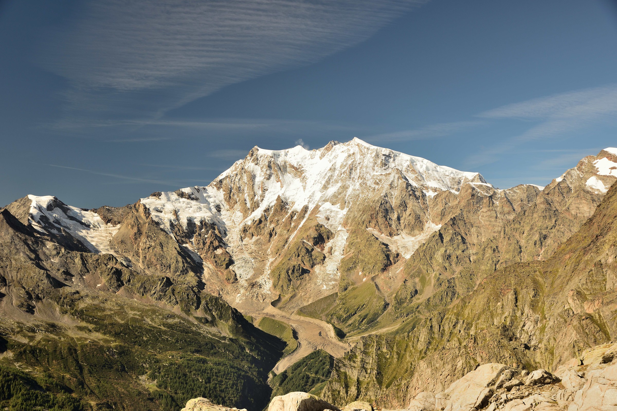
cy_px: 206
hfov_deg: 50.7
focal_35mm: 38
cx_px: 308
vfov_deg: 35.1
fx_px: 651
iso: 100
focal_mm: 38
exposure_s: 1/200
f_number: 7.1
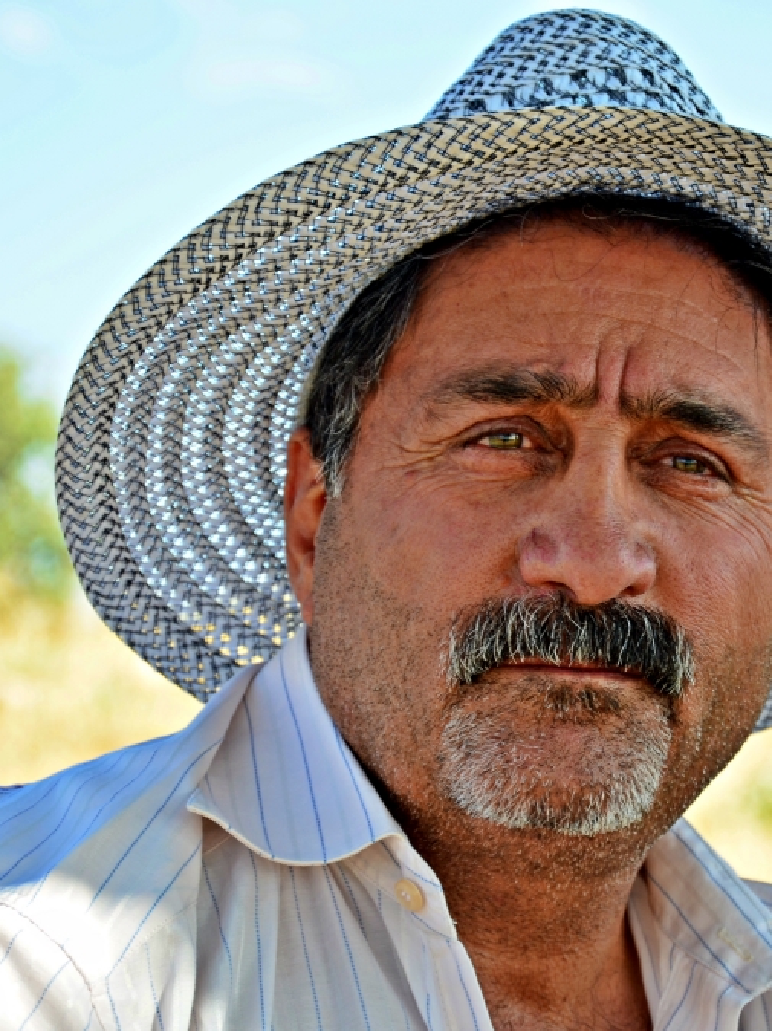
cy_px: 517
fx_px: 5207
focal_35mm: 175
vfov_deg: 11.3
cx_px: 575
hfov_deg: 8.5
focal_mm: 80
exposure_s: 1/125
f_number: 5.6
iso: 100
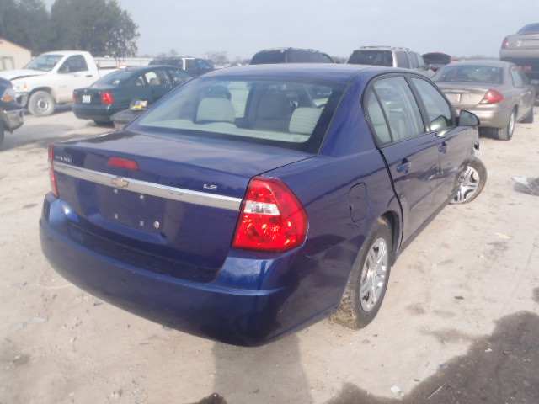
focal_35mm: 28
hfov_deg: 63.4
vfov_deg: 49.7
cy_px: 202
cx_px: 270
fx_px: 436
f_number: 4.5
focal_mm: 5
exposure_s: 1/320
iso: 80
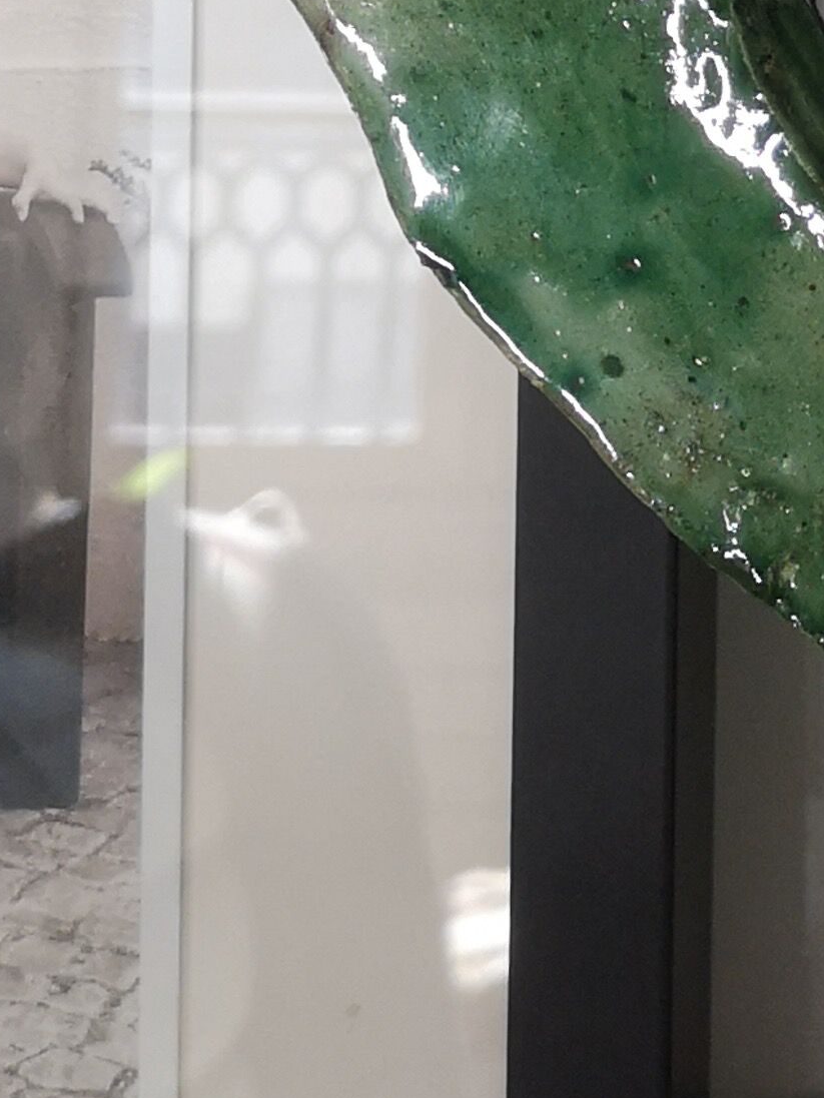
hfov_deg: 10.9
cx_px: 1562
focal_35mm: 126
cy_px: -426
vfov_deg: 14.8
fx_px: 3998
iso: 100
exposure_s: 1/100
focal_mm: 3.95
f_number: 1.8
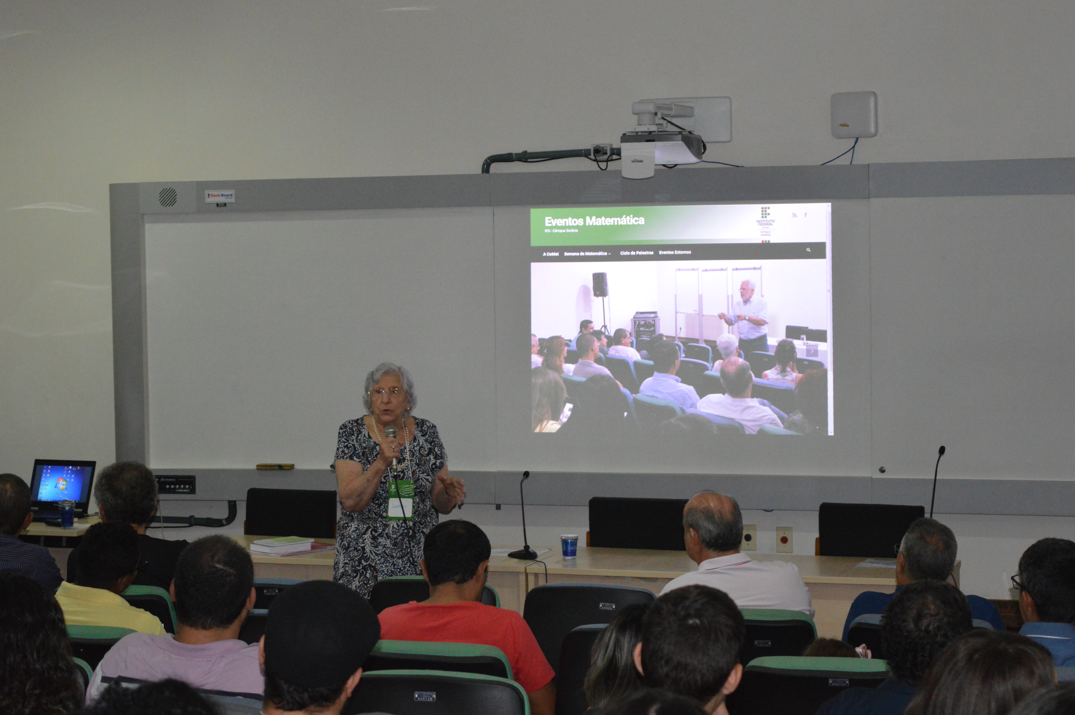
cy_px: 358
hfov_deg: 26.0
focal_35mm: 78
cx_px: 538
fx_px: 2327
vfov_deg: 17.5
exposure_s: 1/60
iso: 2500
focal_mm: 52
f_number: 5.6
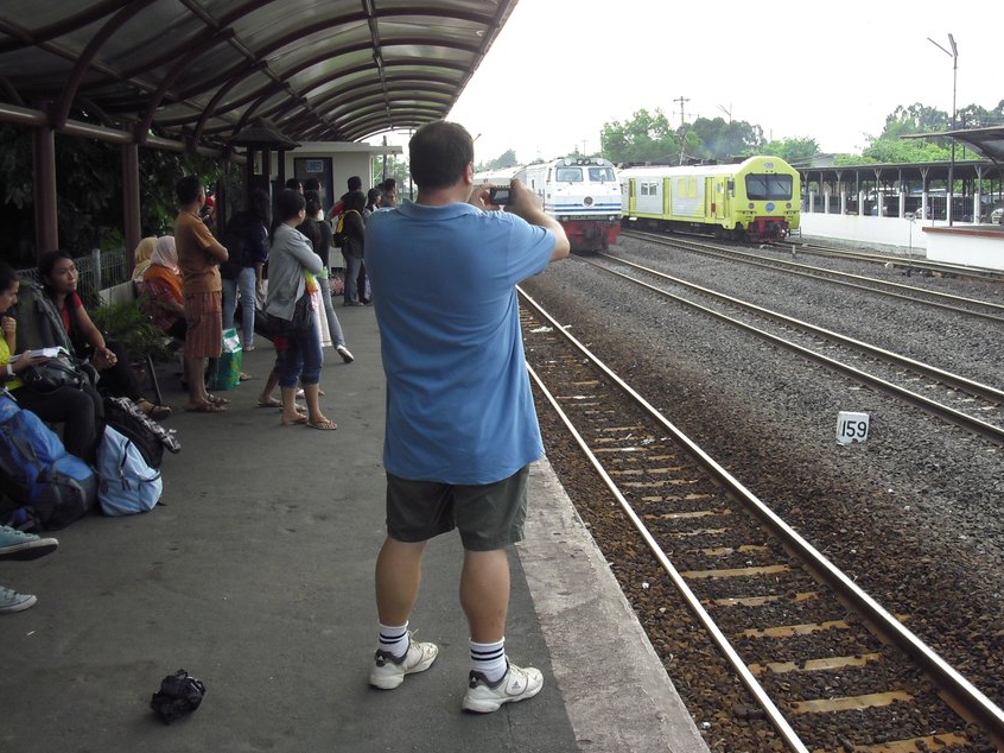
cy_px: 362
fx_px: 1334
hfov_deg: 41.1
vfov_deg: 31.5
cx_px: 602
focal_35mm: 46
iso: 100
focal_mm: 6.2
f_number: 2.8
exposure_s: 1/200
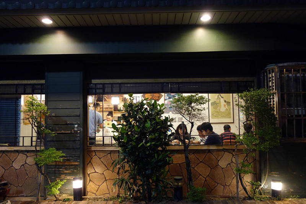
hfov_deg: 58.7
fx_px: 272
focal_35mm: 32
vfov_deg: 41.1
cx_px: 153
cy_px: 102
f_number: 2.2
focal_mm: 11.89
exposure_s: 1/40
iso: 800
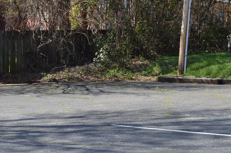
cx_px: 156
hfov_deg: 20.6
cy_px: 101
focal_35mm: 99
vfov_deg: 13.8
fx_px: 634
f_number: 6.3
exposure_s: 1/160
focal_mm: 28
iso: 100
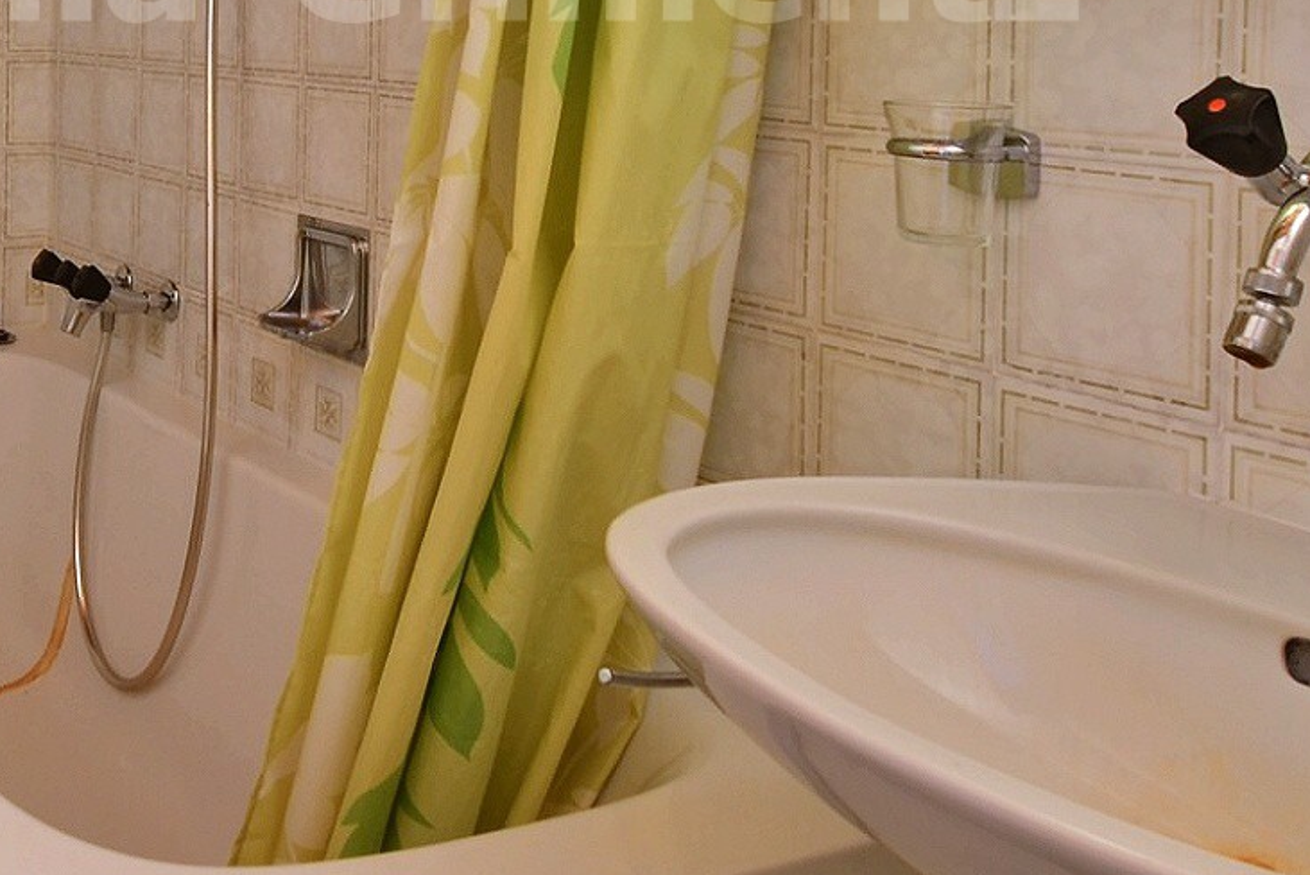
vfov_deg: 29.6
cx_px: 70
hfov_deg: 41.7
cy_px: -19
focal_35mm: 42
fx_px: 1529
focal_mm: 10
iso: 400
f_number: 9
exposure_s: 1/2
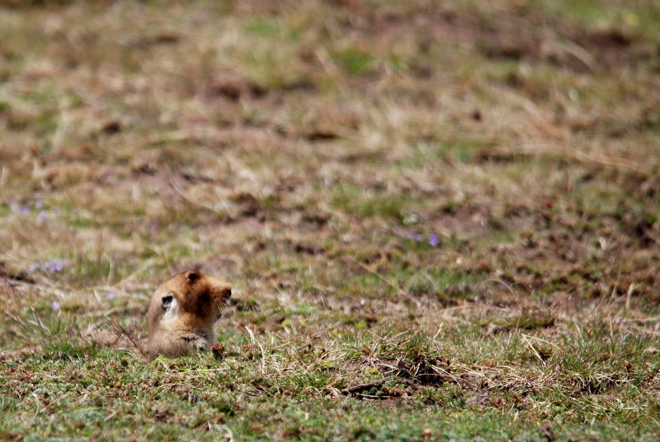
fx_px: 13766
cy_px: 221
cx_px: 330
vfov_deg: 1.8
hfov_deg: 2.7
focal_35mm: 750
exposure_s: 1/640
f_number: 6.3
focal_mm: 500
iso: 200
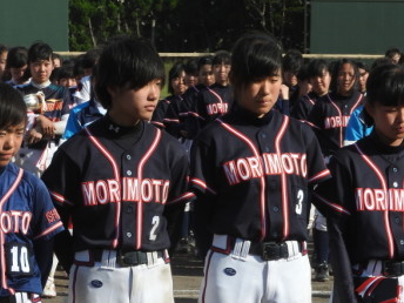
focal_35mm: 262
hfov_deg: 7.6
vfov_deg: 5.7
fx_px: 3058
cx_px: 277
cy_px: 244
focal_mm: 26.9
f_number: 5.2
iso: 100
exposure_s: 1/500
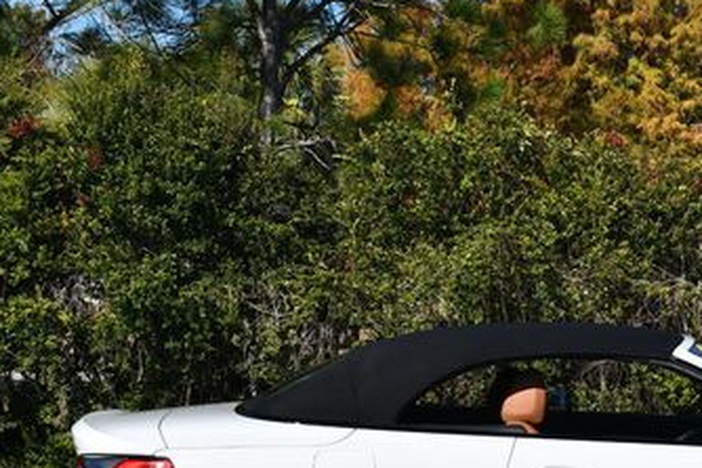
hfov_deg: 14.7
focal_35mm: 138
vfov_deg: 9.9
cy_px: 359
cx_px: 616
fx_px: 2692
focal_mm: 36
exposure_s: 1/320
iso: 100
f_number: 9
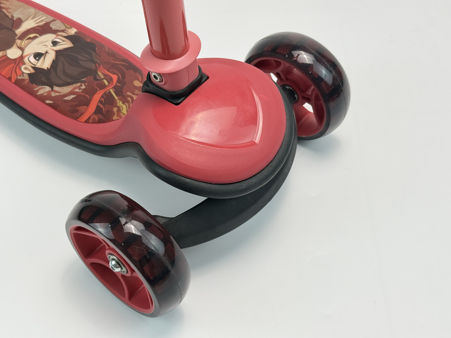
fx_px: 625
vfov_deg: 30.3
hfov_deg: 39.7
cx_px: 226
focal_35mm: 48
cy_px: 169
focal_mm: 6.76
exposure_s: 1/196
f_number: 1.78
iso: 64
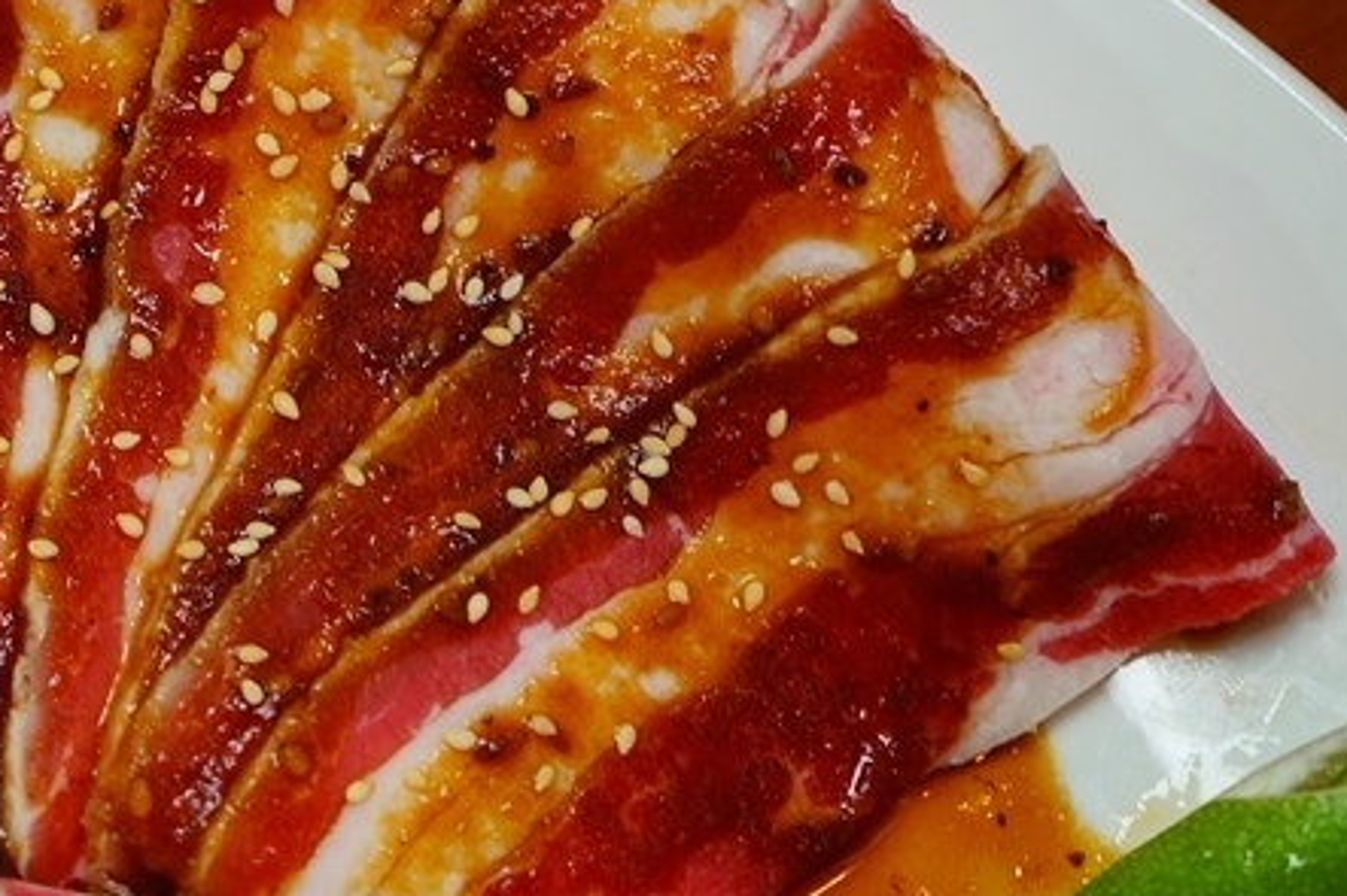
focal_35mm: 94
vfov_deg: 14.5
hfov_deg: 21.2
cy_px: 248
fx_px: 3516
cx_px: 149
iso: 1000
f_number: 5
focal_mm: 52
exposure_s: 1/60
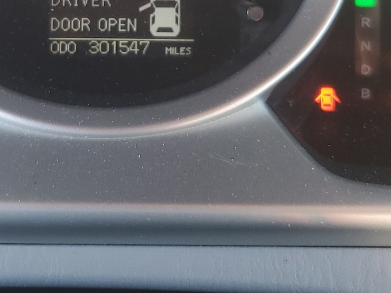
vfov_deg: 19.2
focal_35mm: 71
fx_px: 802
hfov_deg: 27.3
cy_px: -86
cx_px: 141
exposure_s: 1/60.2
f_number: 1.5
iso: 57
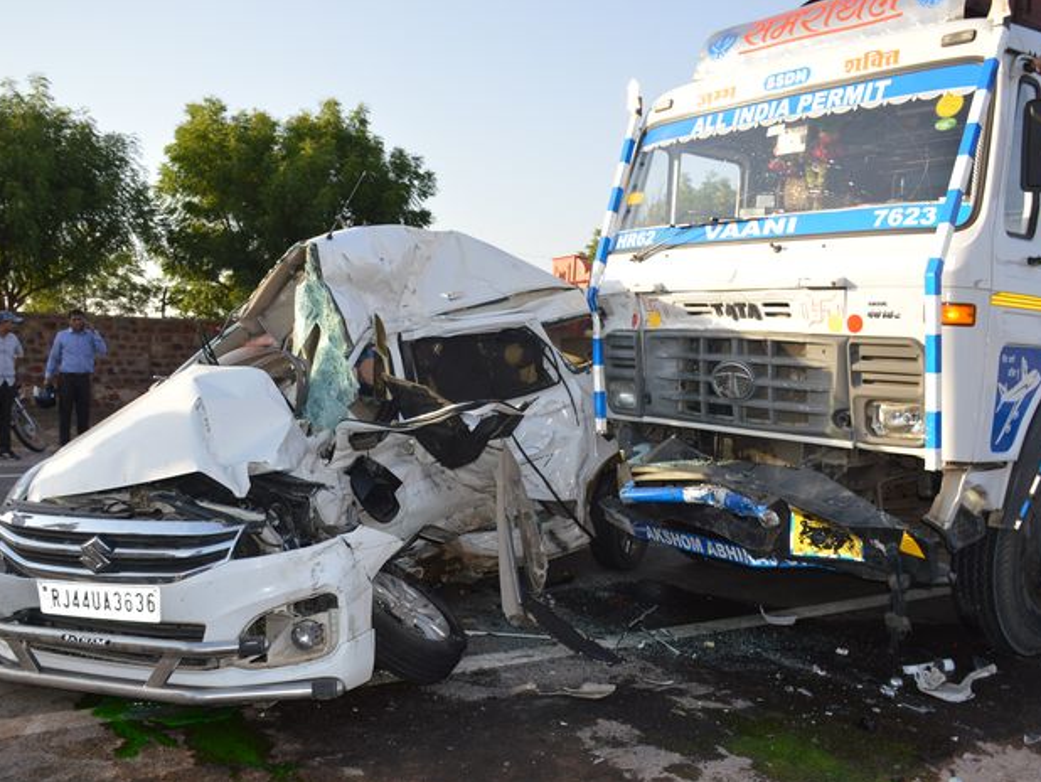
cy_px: 392
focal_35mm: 33
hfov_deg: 55.3
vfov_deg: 43.0
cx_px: 529
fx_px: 993
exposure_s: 1/200
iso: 100
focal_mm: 20
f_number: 5.6
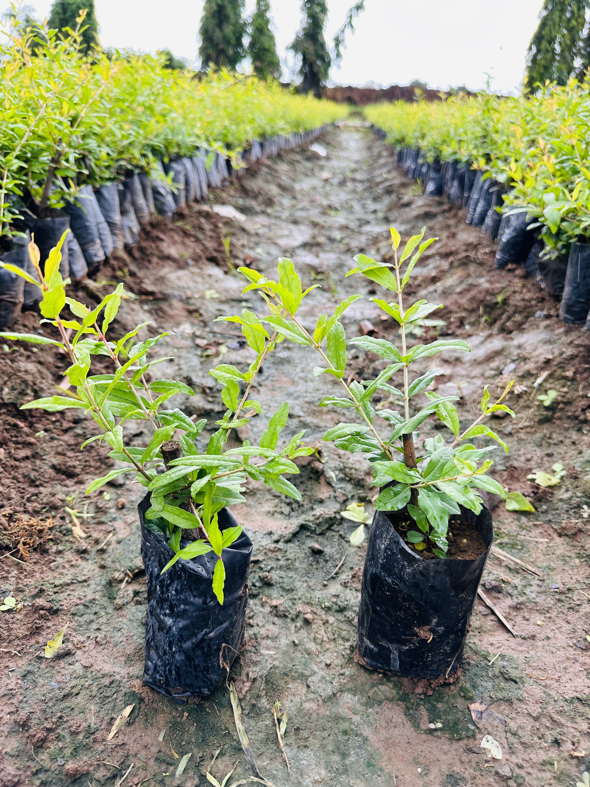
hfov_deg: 56.8
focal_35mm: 24
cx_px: 295
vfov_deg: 71.6
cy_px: 394
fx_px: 545
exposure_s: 1/149
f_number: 1.78
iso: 64
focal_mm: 6.86
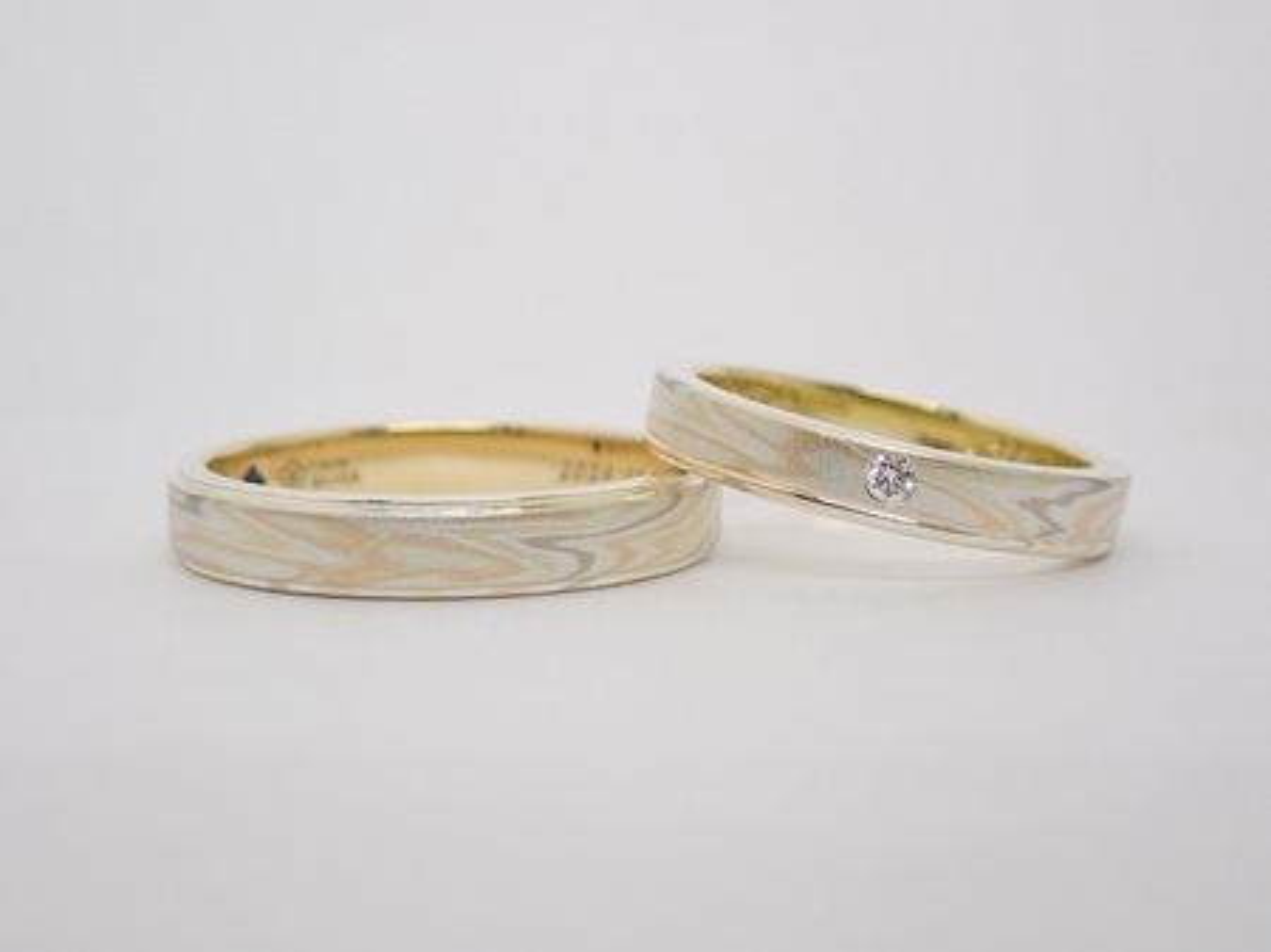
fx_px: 2826
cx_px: 636
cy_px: 476
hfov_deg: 25.3
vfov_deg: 19.1
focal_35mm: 77
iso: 200
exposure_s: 1/125
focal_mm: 13.65
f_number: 4.1
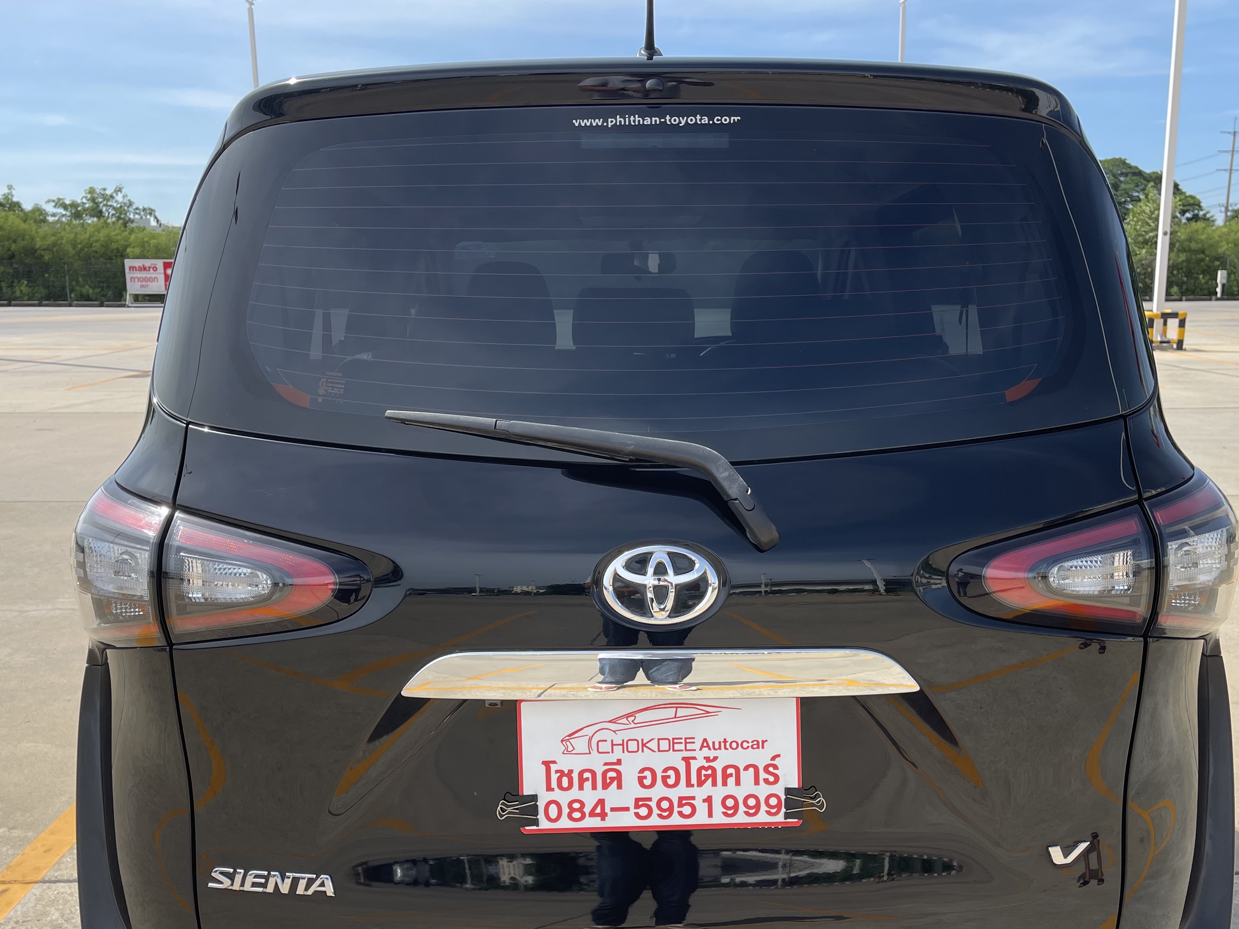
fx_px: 1253
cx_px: 637
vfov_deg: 40.5
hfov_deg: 52.6
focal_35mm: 35
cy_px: 554
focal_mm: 5.1
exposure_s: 1/2597
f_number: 1.6
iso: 32
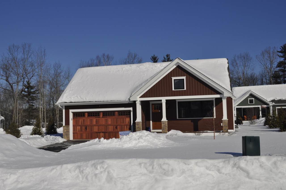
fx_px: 286
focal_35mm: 36
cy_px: 95
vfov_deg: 36.8
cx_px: 143
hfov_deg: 53.2
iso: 200
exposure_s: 1/500
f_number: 11
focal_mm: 24
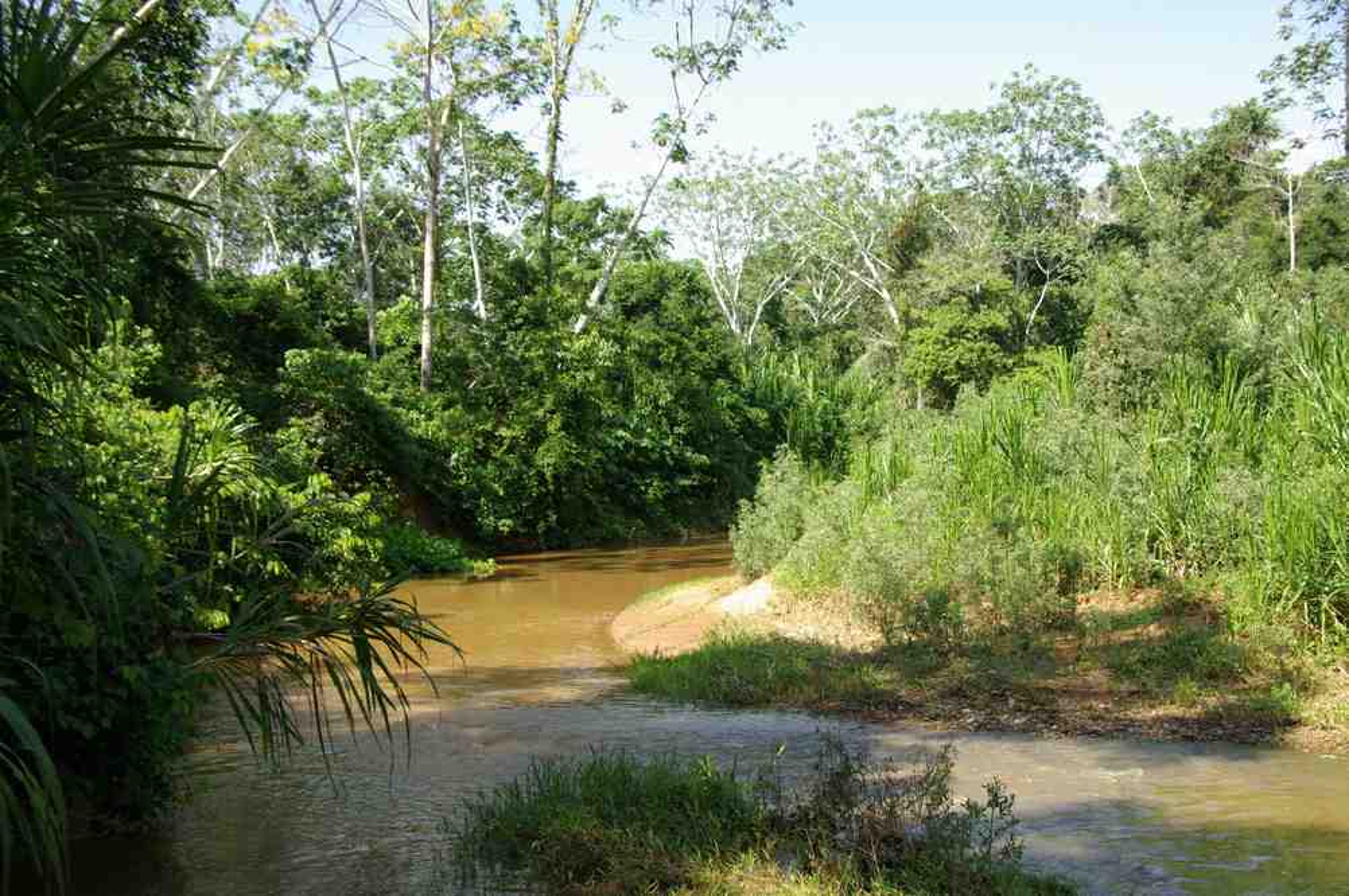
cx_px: 674
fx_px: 1610
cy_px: 448
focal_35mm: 43
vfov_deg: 31.1
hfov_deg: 45.5
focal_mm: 29.4
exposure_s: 1/90
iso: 100
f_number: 6.7
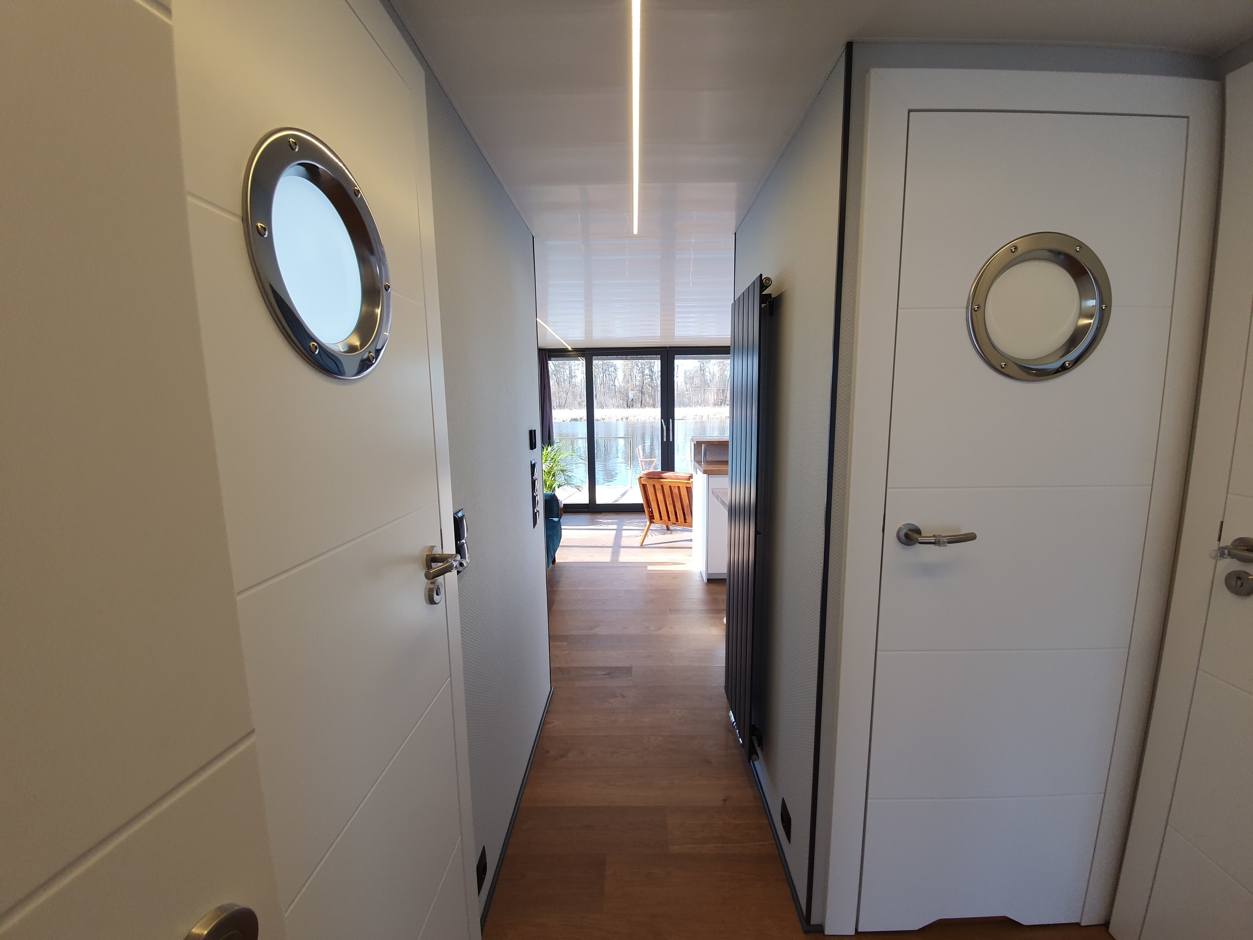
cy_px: 470
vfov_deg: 89.9
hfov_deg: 106.2
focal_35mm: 13
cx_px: 626
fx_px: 471
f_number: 2.2
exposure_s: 1/50
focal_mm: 1.8
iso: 64
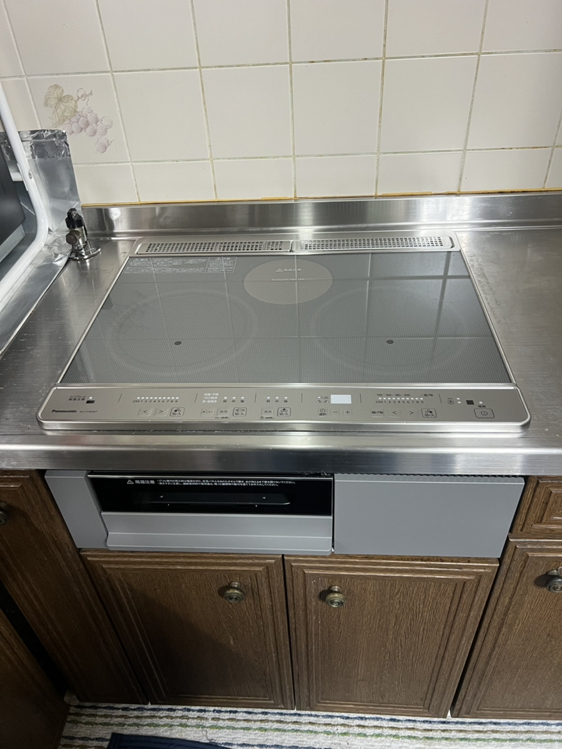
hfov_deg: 53.1
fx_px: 563
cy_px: 374
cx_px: 281
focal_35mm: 26
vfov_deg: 67.3
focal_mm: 5.7
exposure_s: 1/60
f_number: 1.5
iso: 125
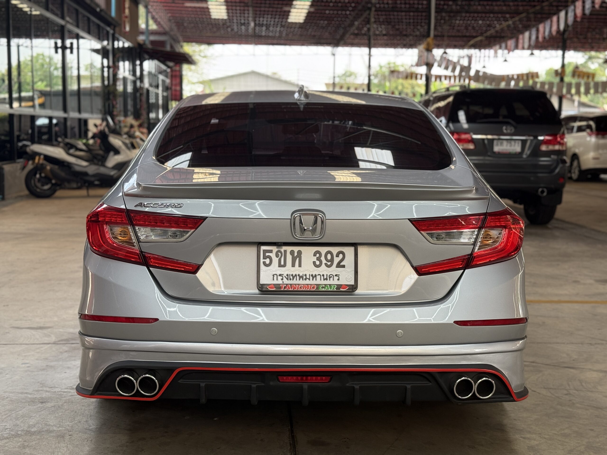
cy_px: 228
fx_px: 842
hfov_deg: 39.7
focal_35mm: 48
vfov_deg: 30.3
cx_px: 304
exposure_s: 1/145
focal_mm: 6.76
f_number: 1.78
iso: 50
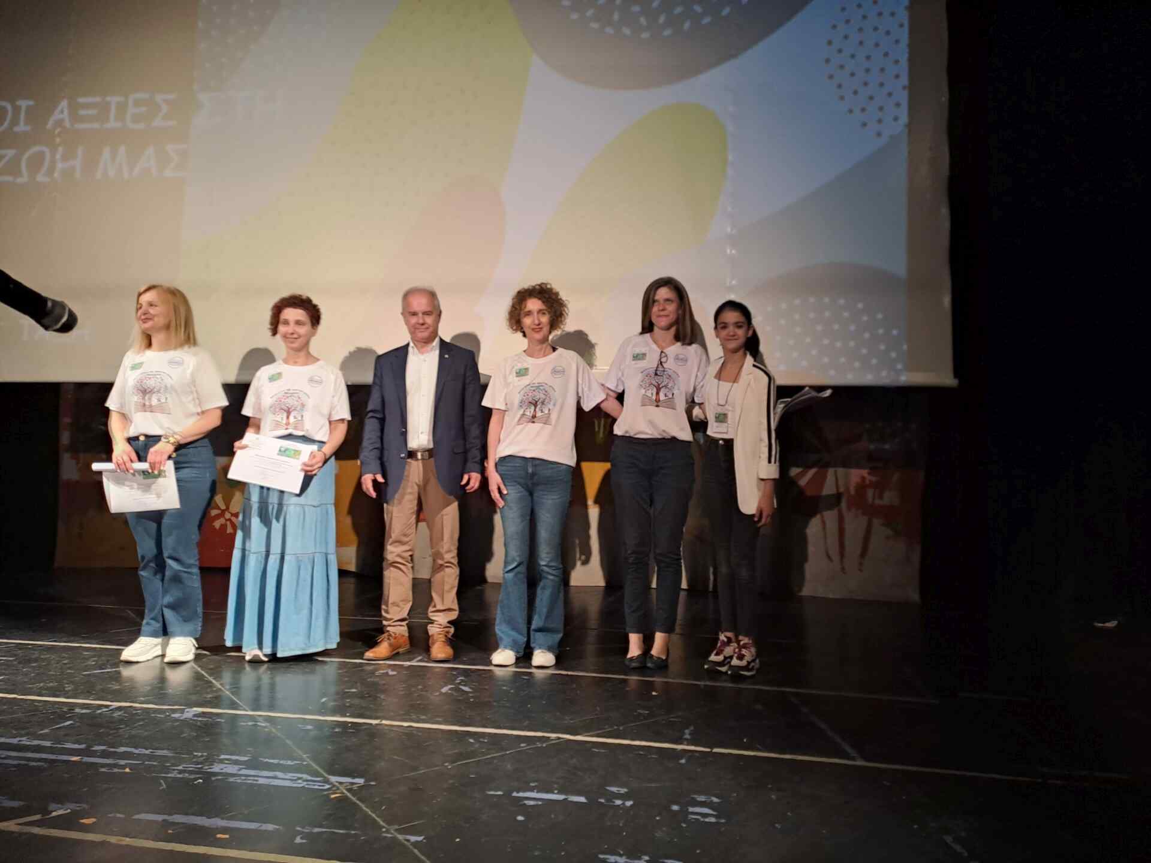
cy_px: 432
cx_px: 576
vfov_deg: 54.9
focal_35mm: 25
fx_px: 831
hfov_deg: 69.4
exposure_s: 1/60
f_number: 1.8
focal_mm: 4.65
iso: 160
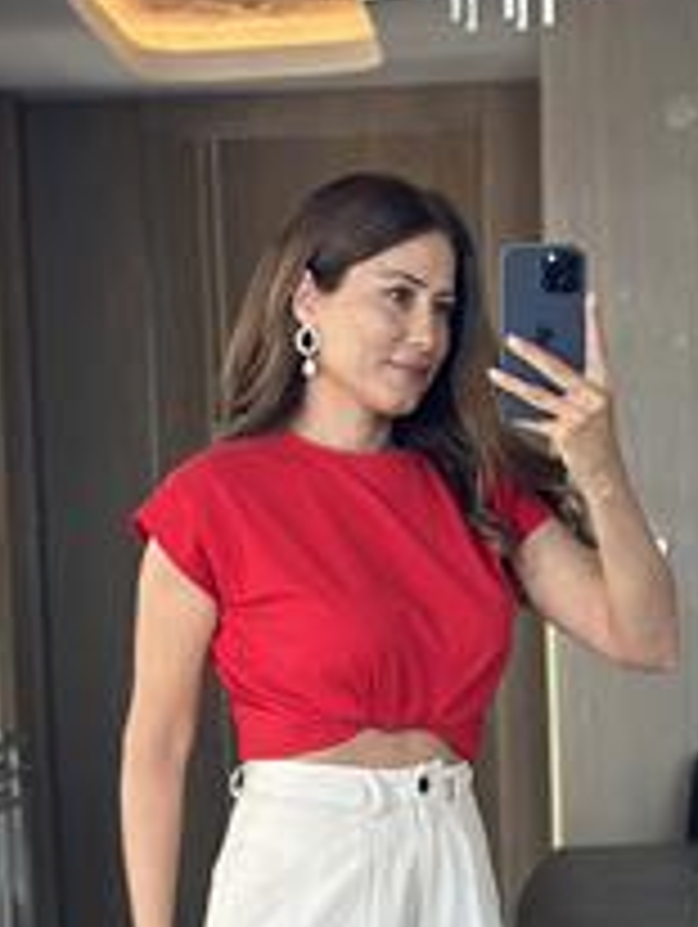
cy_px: 963
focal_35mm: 118
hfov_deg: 12.6
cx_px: 347
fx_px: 3166
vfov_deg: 16.3
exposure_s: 1/60
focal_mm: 6.86
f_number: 1.78
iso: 125
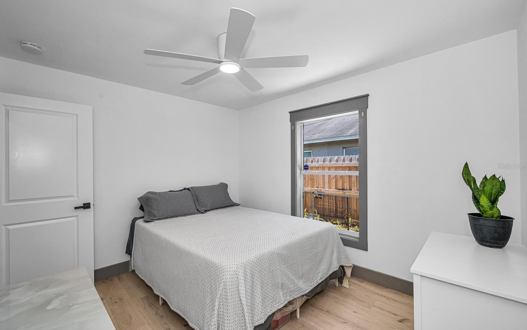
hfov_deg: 101.4
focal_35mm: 15
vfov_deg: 74.8
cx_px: 251
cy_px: 166
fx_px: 215
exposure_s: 1/200
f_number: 8
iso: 320
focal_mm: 14
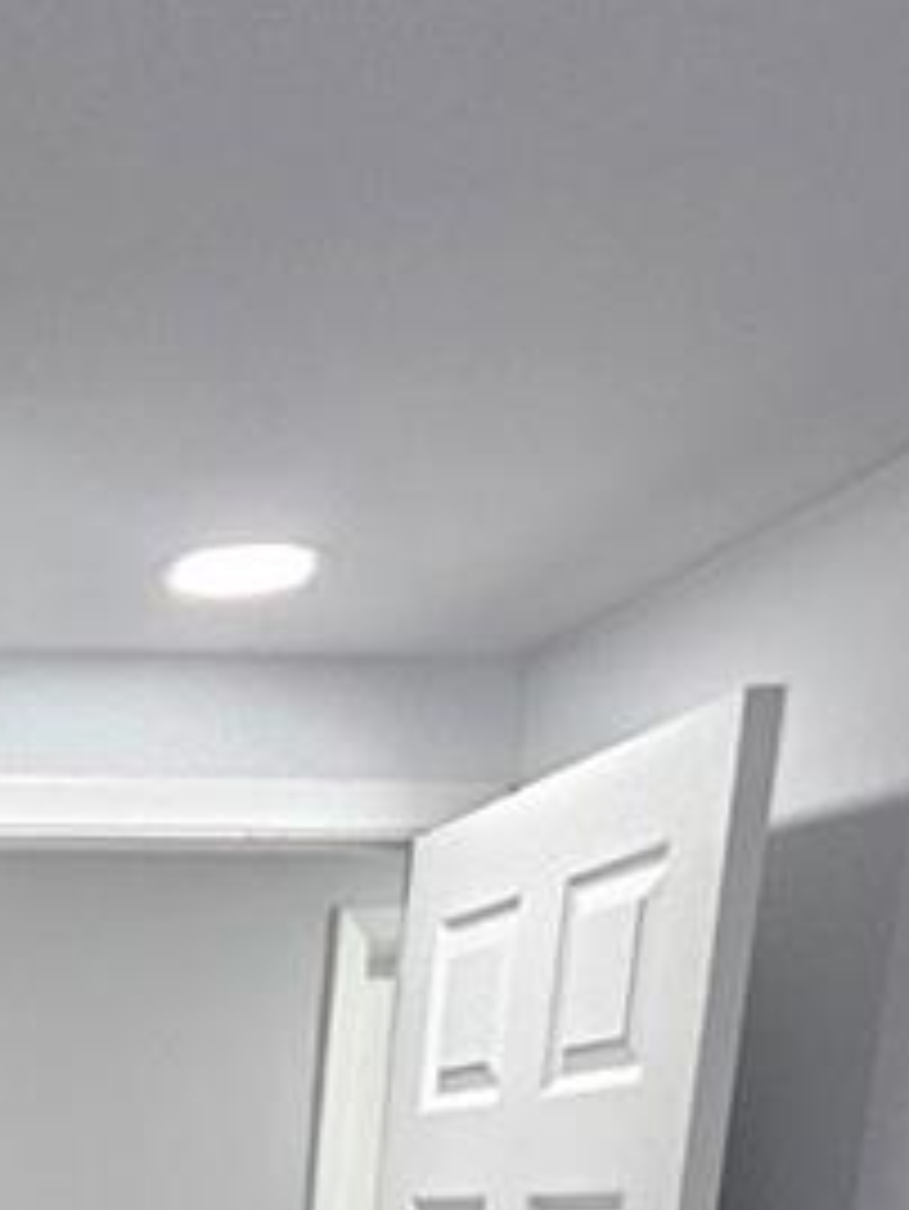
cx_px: -495
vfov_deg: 26.6
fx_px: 2029
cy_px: 1678
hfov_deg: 21.0
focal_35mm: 58
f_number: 2.2
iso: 125
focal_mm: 1.7
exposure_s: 1/60
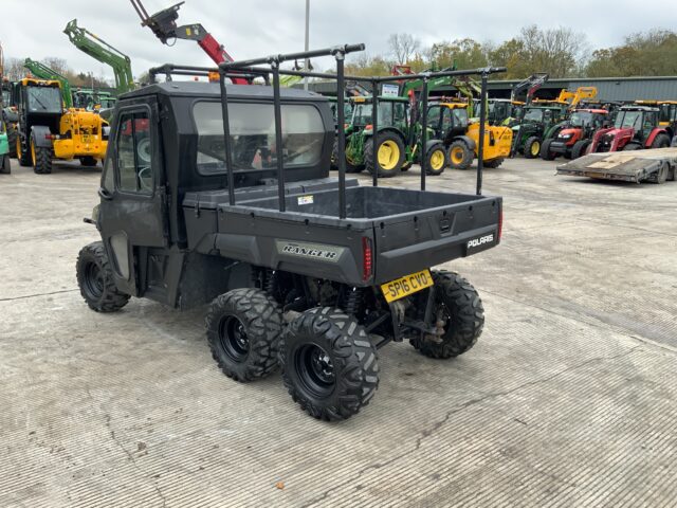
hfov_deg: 61.7
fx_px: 567
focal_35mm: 29
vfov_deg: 48.2
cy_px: 254
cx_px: 338
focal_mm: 3
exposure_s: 1/143
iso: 16
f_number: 1.8
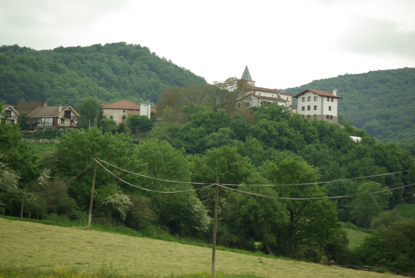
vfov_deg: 6.7
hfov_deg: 9.9
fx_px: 2389
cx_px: 208
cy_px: 139
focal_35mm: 207
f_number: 5.6
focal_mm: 138
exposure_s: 1/180
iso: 200
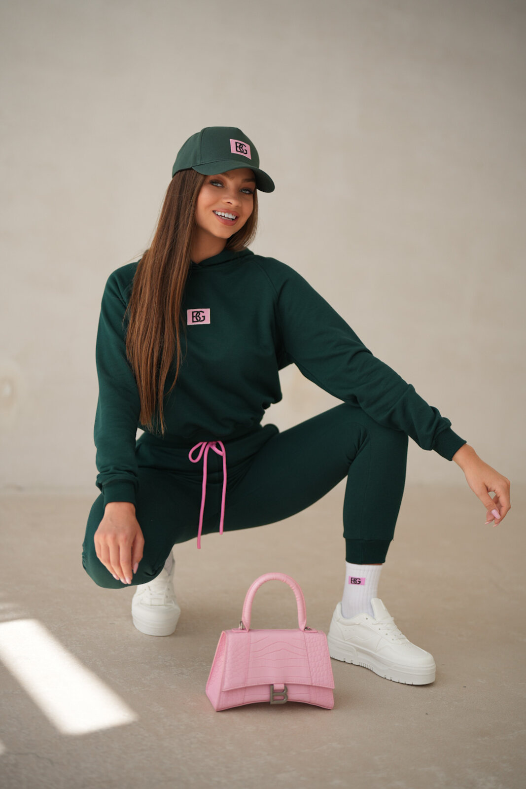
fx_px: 1096
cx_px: 263
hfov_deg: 27.0
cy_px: 394
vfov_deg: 39.6
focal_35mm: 50
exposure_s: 1/200
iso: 200
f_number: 1.4
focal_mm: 50
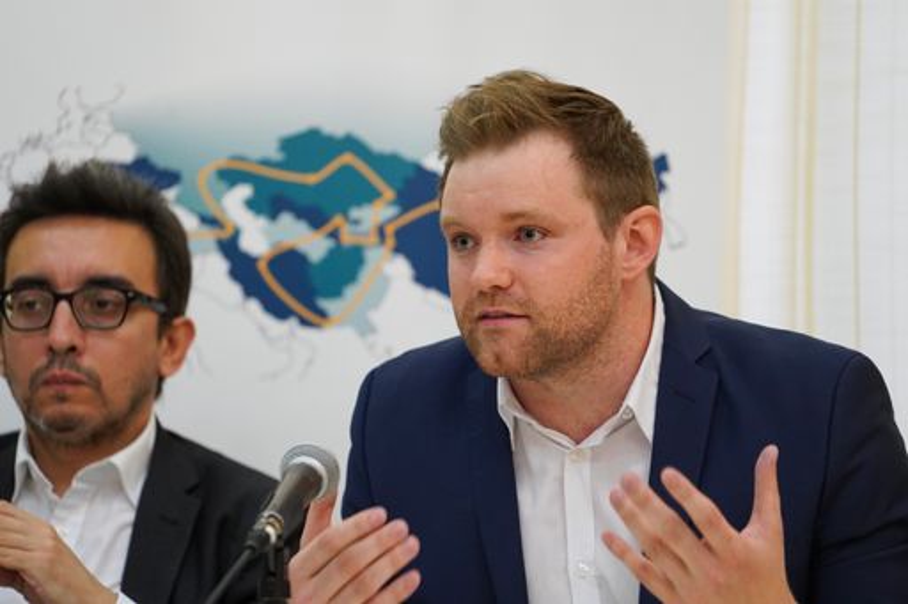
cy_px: 302
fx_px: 5043
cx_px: 454
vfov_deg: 6.9
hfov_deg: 10.3
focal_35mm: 200
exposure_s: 1/250
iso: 4000
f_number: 4
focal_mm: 200
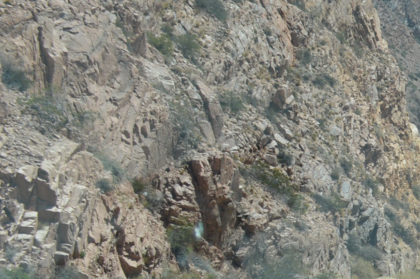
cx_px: 718
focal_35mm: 104
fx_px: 1212
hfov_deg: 16.8
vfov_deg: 13.1
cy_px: 155
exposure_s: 1/250
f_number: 8
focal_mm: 20
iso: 100
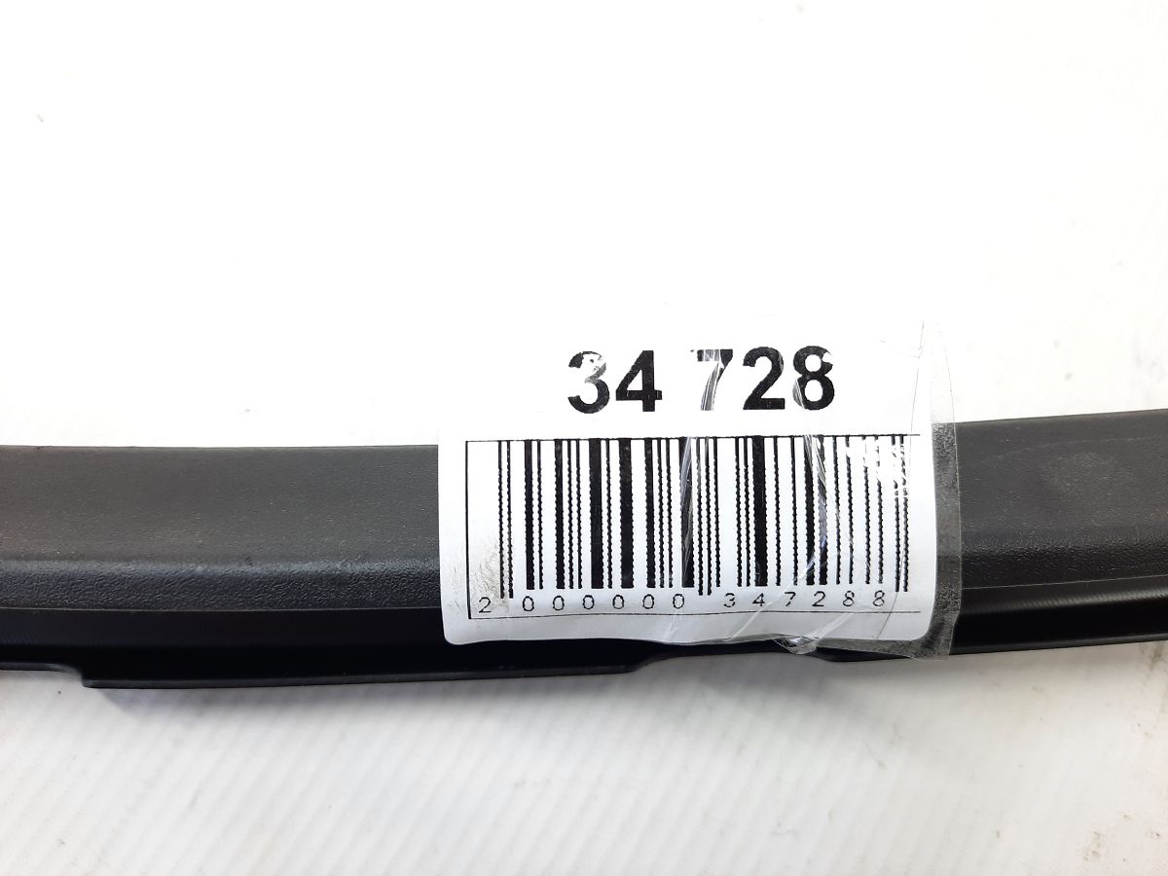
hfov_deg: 69.4
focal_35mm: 25
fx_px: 844
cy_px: 438
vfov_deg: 54.9
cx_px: 584
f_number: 2
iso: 100
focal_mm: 4.6
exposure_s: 1/50
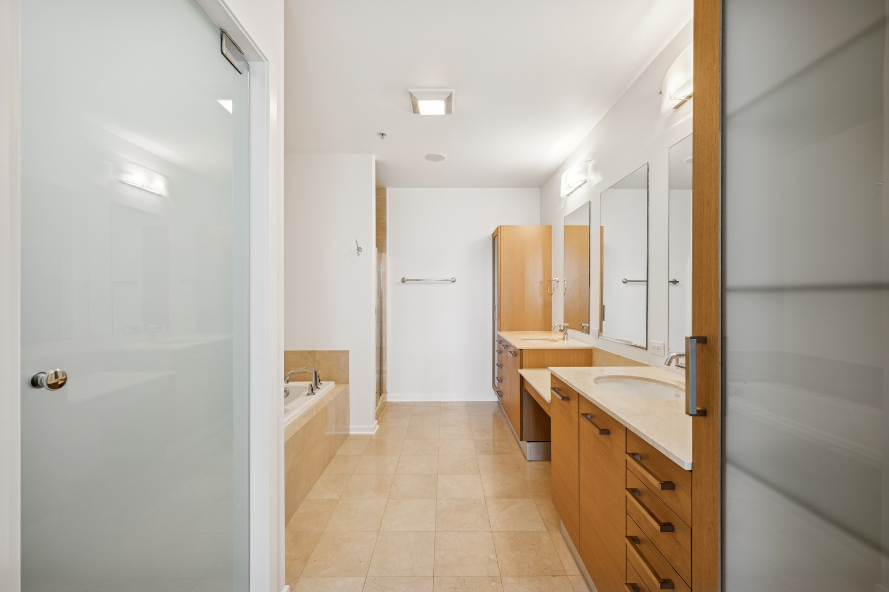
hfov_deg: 104.3
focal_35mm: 14
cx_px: 444
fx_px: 345
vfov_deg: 81.1
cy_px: 296
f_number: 10
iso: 100
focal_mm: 14
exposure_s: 1/5
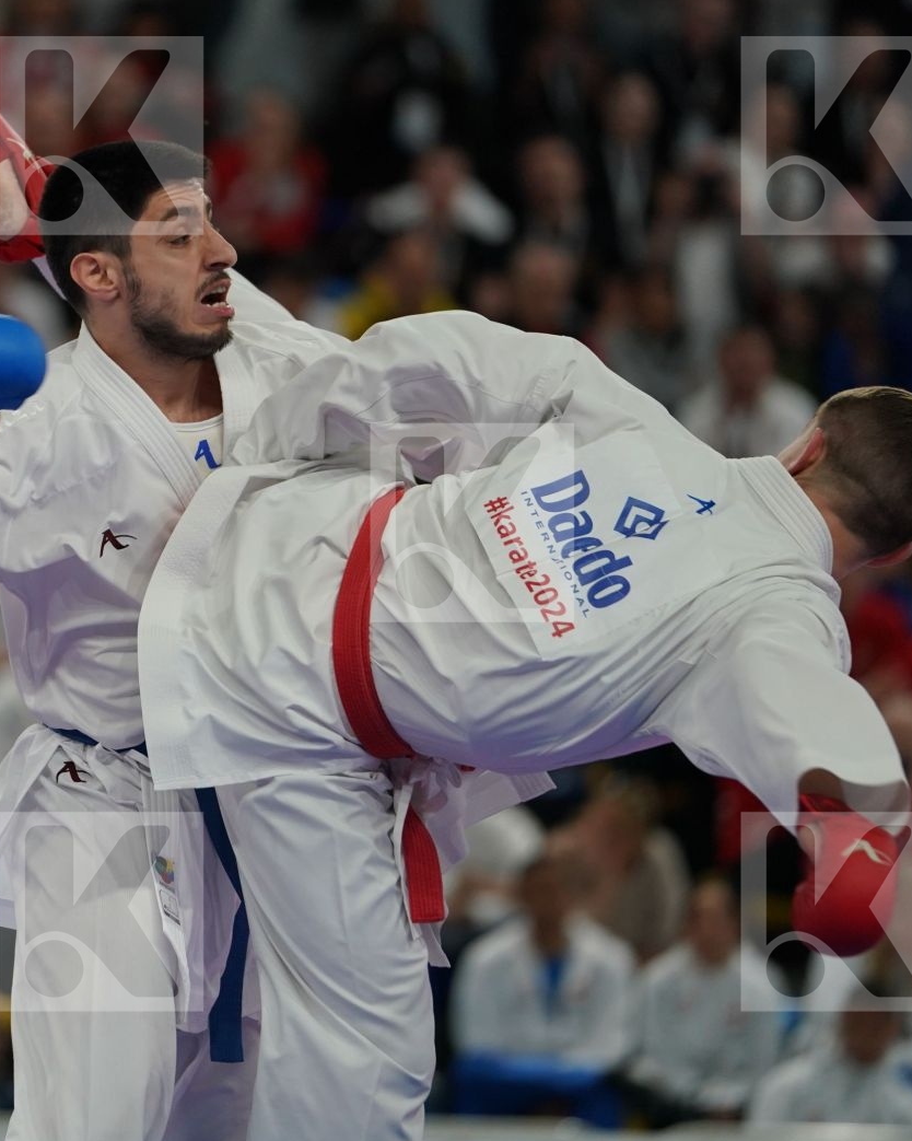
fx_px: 10935
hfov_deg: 4.8
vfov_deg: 6.0
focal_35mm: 324
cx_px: 102
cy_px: 523
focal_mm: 200
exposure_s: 1/1000
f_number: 2.8
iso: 1250
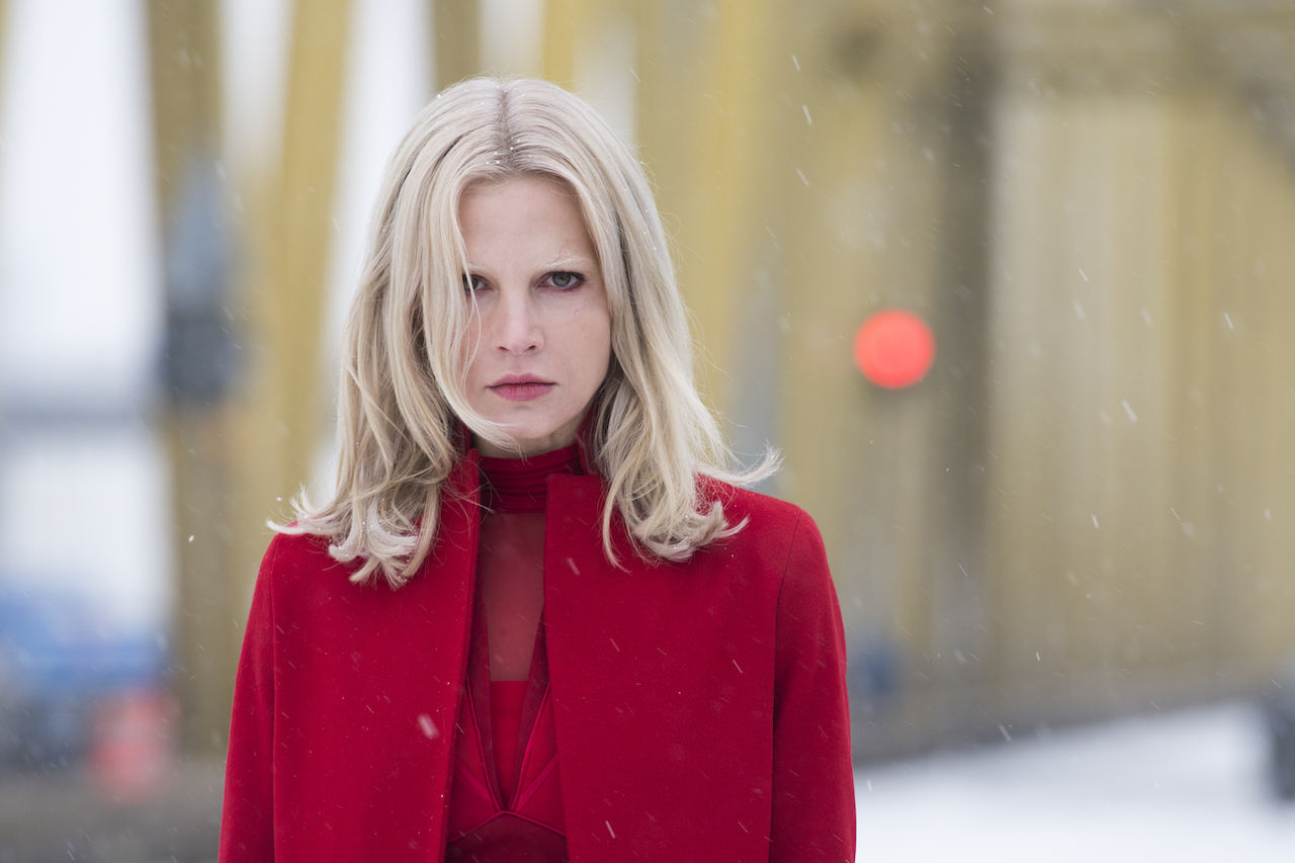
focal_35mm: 300
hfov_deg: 6.9
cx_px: 648
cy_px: 432
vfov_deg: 4.6
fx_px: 10790
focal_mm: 200
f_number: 4
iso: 250
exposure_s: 1/250
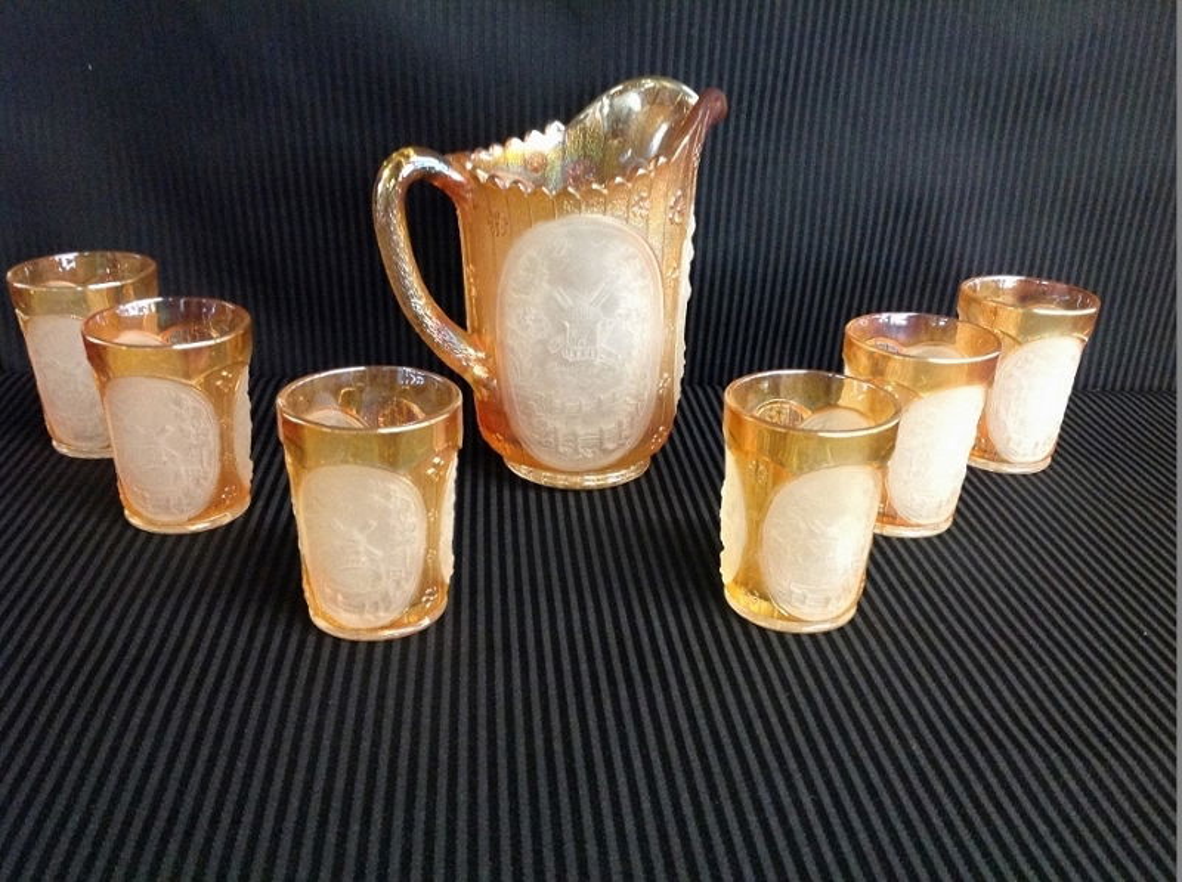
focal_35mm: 35
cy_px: 441
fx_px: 1193
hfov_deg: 52.7
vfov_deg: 40.6
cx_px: 591
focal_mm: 4.28
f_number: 2.4
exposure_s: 1/15
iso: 400
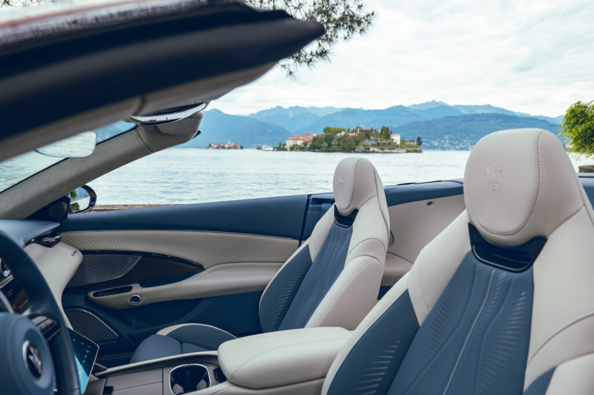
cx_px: 297
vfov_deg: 53.1
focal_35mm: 24
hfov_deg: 73.8
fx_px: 396
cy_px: 198
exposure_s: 1/125
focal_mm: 24
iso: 160
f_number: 4
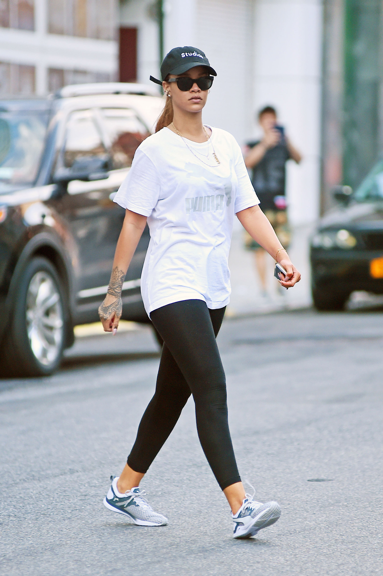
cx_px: 192
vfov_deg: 10.3
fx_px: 3195
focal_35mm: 200
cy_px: 288
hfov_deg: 6.9
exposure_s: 1/400
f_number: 3.5
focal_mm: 200
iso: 1600
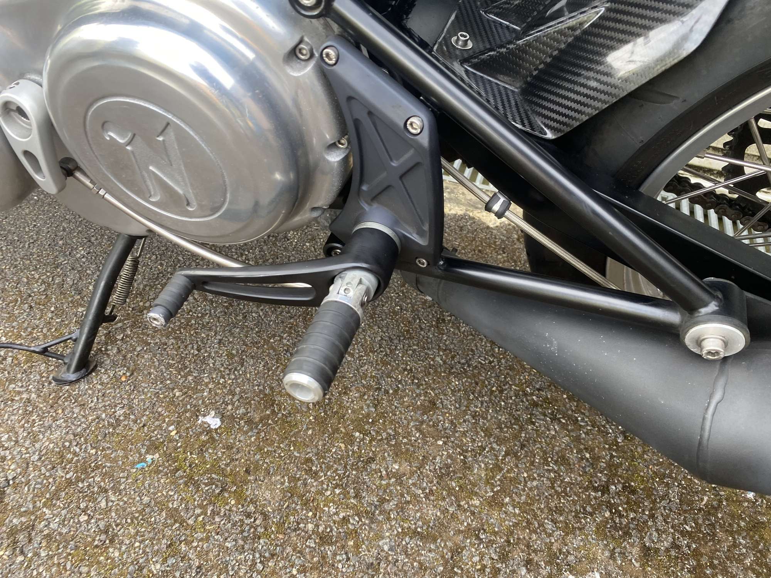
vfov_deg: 53.1
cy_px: 289
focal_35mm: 26
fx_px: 579
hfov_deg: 67.3
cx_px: 386
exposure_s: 1/122
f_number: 1.8
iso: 80
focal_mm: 4.25
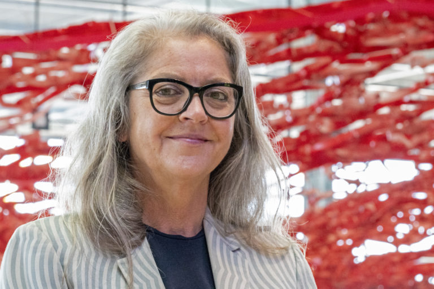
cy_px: 144
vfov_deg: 7.6
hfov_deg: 11.4
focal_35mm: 180
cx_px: 217
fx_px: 2169
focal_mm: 180
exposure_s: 1/60
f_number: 22
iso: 25600
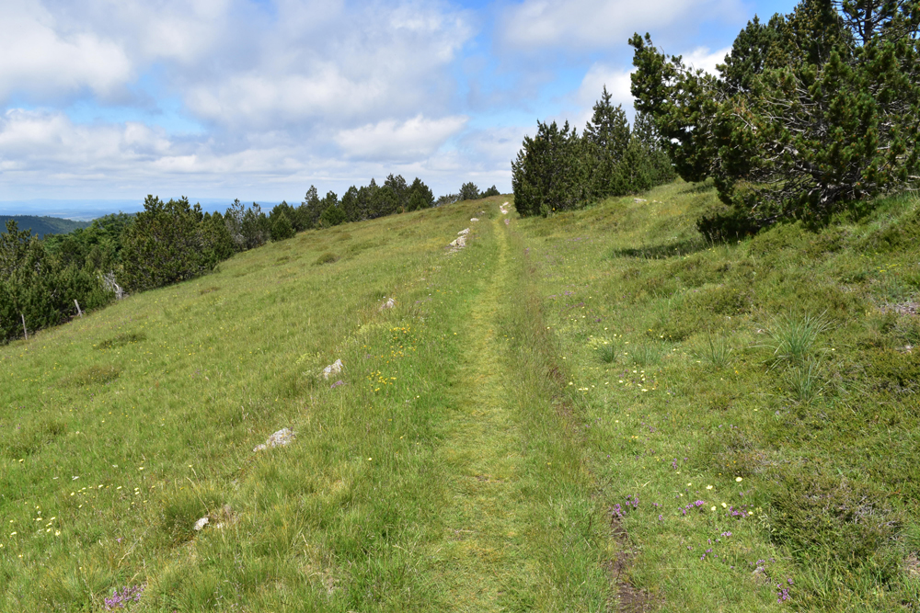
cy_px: 306
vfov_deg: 47.9
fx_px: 690
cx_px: 460
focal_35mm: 27
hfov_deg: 67.4
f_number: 14
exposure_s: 1/320
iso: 400
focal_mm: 18
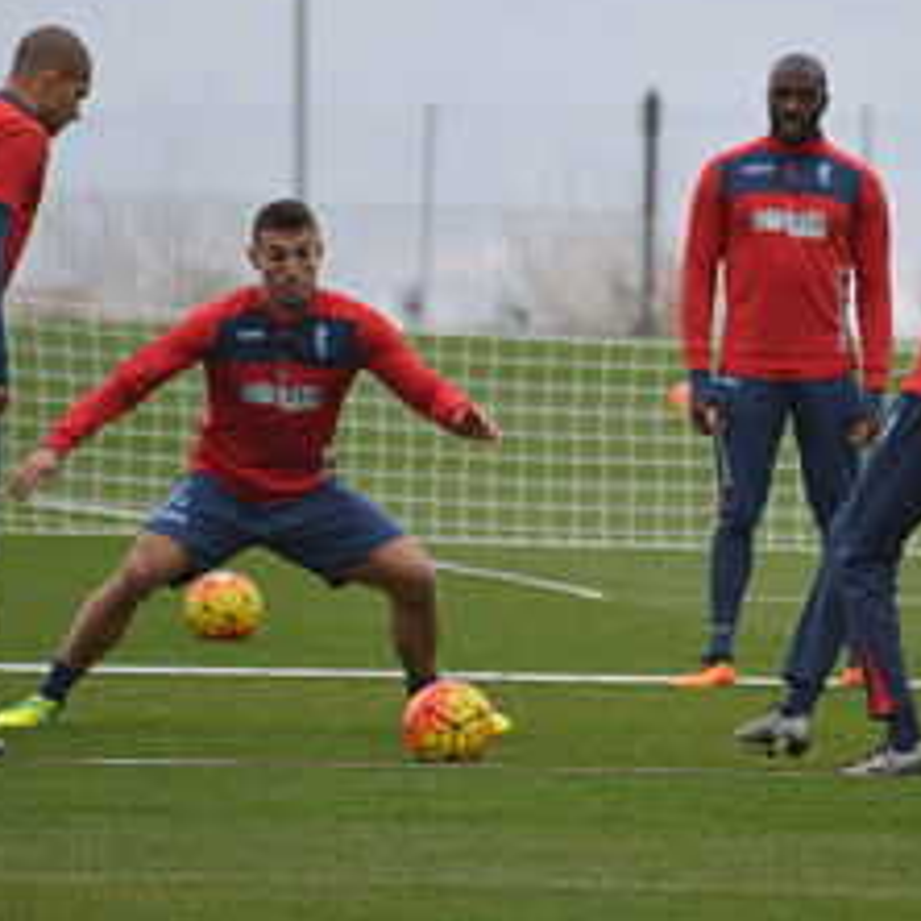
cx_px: 668
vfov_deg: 2.5
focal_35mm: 688
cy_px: 423
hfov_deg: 2.5
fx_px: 20710
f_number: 5.6
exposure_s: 1/500
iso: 800
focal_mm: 300
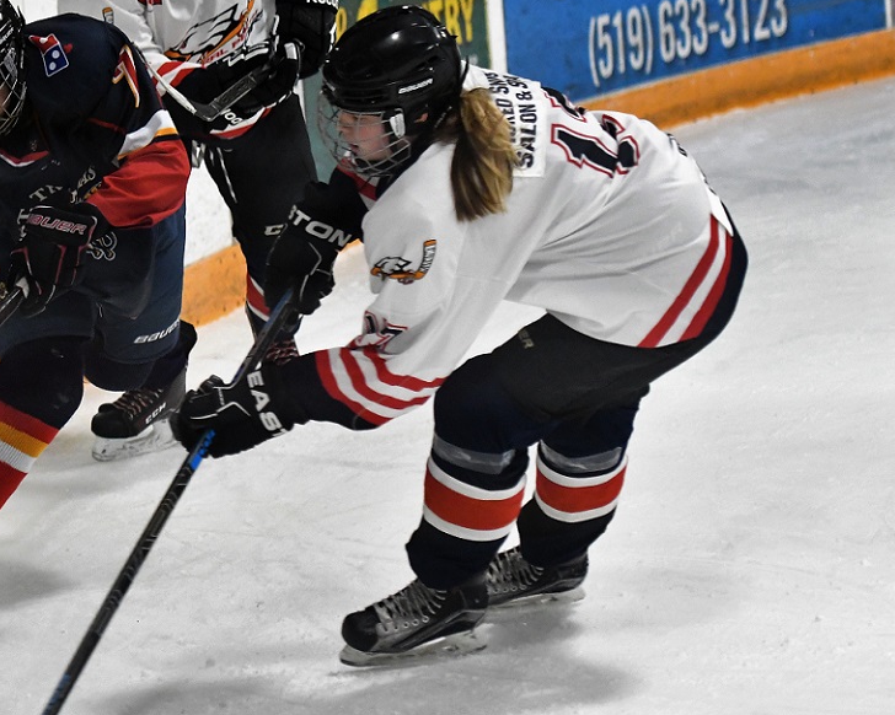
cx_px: 146
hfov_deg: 8.5
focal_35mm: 226
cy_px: 356
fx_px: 5979
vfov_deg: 6.8
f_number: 2.8
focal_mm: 95
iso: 4500
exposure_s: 1/1000
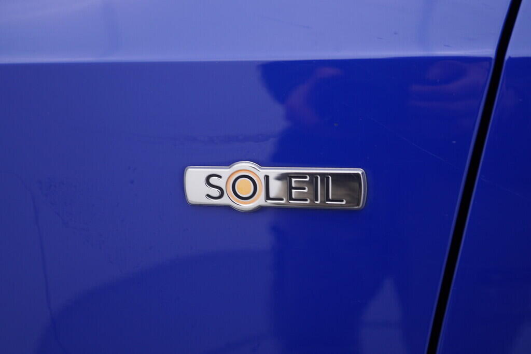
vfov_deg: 36.9
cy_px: 177
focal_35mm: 36
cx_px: 266
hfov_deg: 53.1
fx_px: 531
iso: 125
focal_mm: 24
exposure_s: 1/60
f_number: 3.5
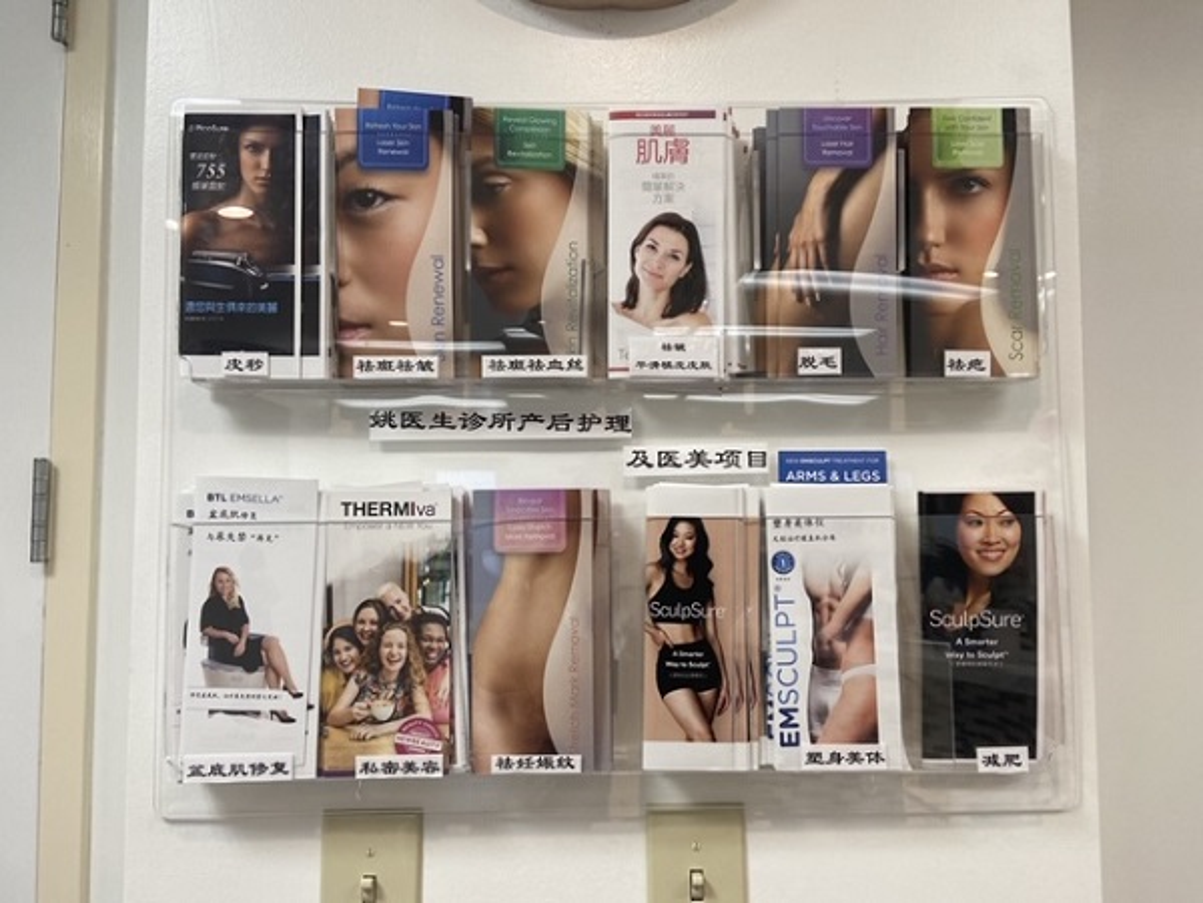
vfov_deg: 53.1
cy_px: 452
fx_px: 904
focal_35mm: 26
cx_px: 602
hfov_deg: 67.3
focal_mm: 4.25
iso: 100
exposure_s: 1/120
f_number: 1.8
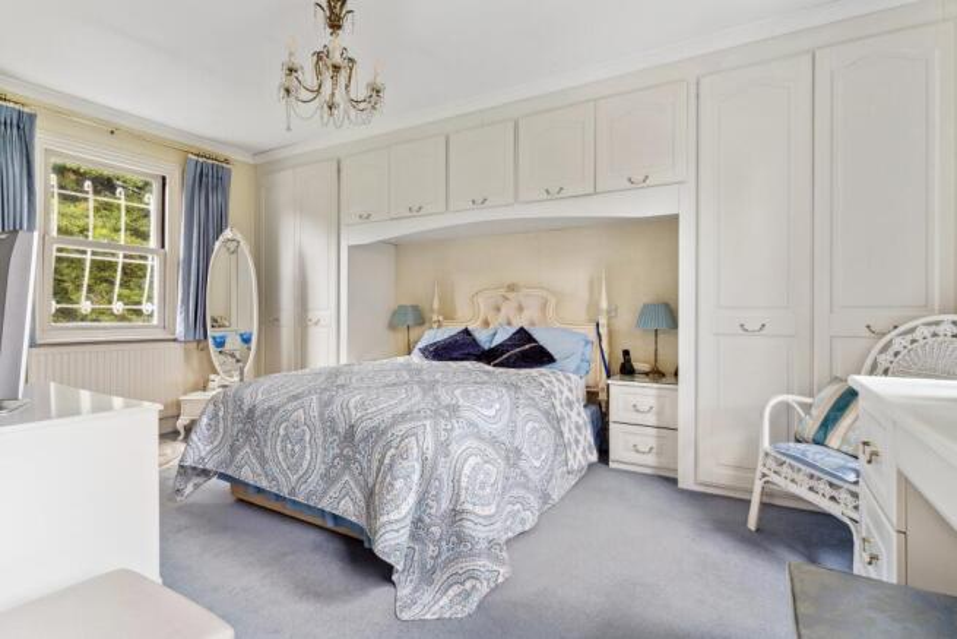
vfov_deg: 70.5
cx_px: 478
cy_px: 320
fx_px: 452
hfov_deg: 93.3
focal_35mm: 17
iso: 500
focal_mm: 17
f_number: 9
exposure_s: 1/1.25
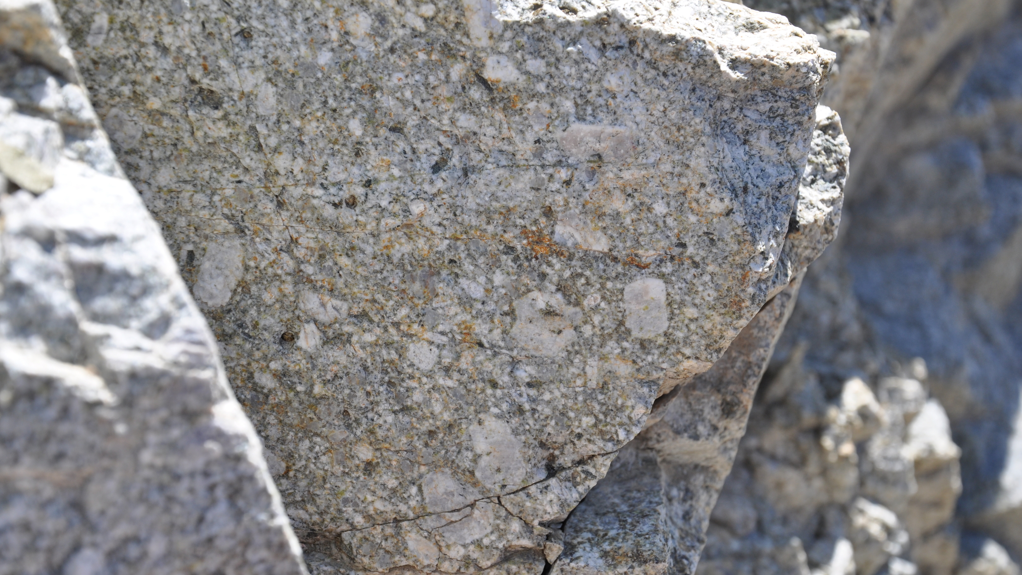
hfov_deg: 23.2
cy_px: 307
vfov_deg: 13.2
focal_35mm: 92
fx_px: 2493
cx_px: 508
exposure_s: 1/320
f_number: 9
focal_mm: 58
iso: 200
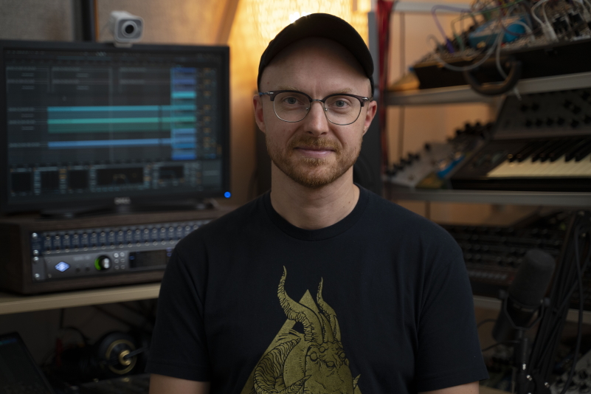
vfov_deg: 19.2
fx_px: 1165
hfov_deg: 28.5
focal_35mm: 71
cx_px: 296
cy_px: 197
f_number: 2.8
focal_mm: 71
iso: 1000
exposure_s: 1/100
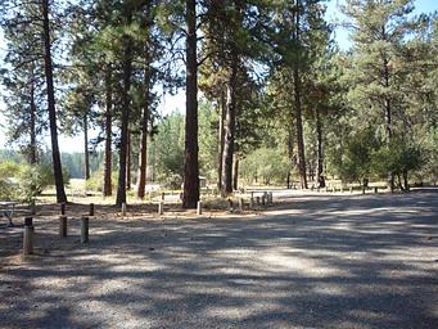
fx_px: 405
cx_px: 219
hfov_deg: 56.8
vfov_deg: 44.2
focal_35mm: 32
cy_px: 164
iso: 320
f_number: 3.3
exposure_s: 1/500
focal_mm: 5.2
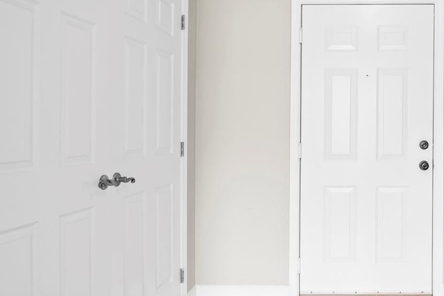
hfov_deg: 55.0
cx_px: 351
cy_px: 142
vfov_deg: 41.1
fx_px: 394
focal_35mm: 32
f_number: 8
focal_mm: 11
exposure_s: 1.3
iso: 200
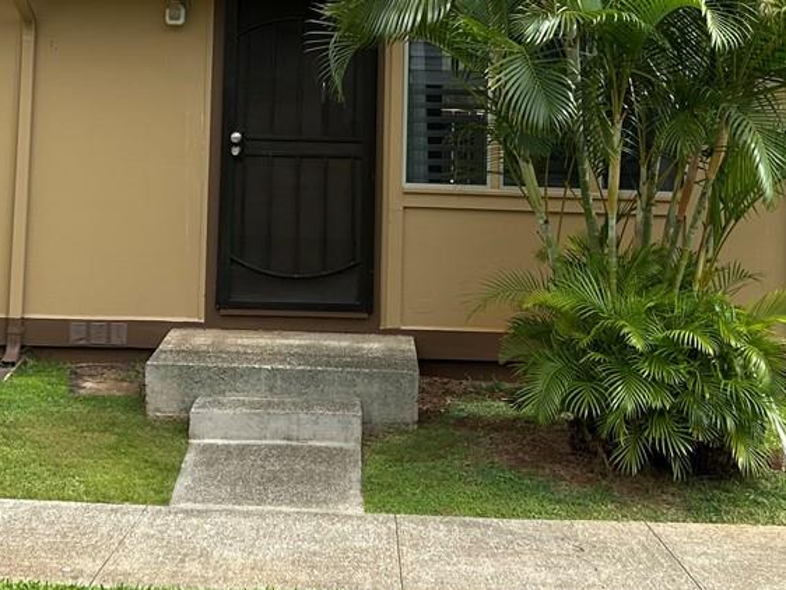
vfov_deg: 19.2
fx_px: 1681
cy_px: -34
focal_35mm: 74
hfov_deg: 26.3
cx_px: 306
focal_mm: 5.7
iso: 50
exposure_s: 1/2632
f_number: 1.5
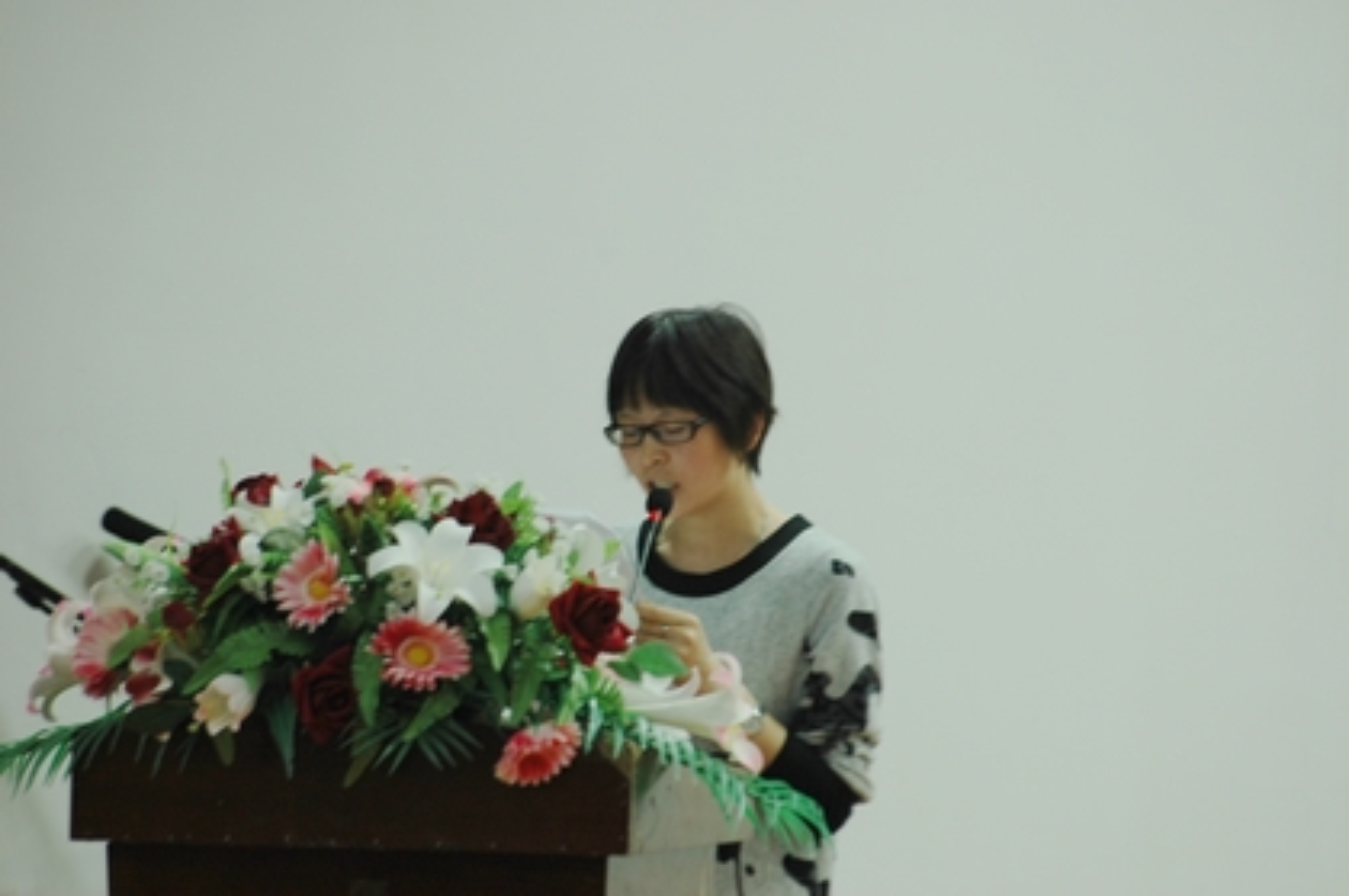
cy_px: 448
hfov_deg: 6.9
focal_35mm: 300
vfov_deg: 4.6
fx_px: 11228
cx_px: 674
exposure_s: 1/20
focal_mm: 200
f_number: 5.6
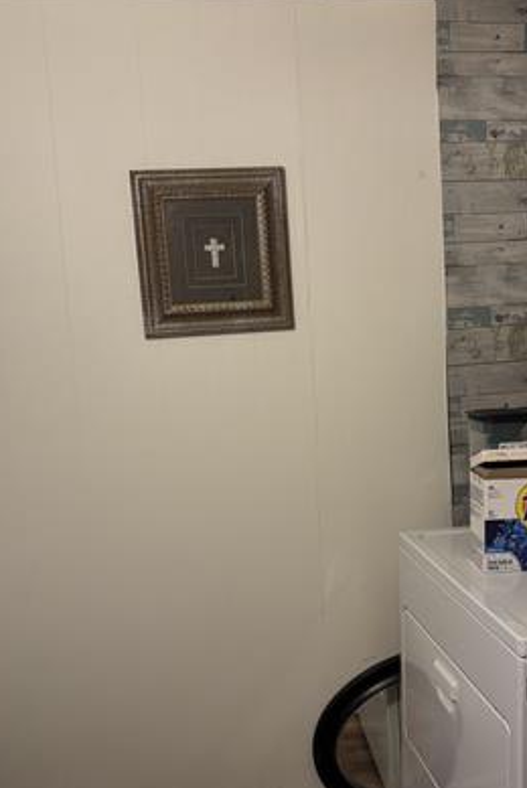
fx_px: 811
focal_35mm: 37
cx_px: 323
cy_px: 396
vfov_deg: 51.9
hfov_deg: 35.8
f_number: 1.6
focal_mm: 5.96
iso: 250
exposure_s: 1/60
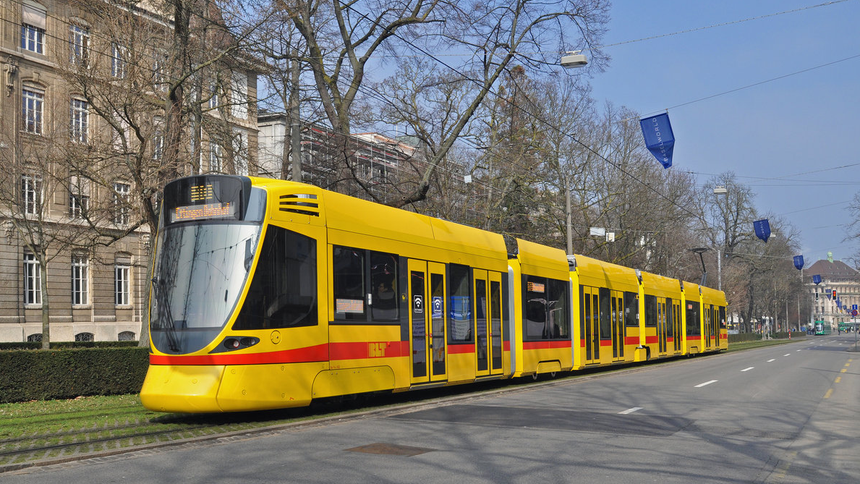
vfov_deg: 31.2
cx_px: 432
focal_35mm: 38
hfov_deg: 52.8
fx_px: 867
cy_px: 263
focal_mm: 24
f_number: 8
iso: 400
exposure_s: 1/1000
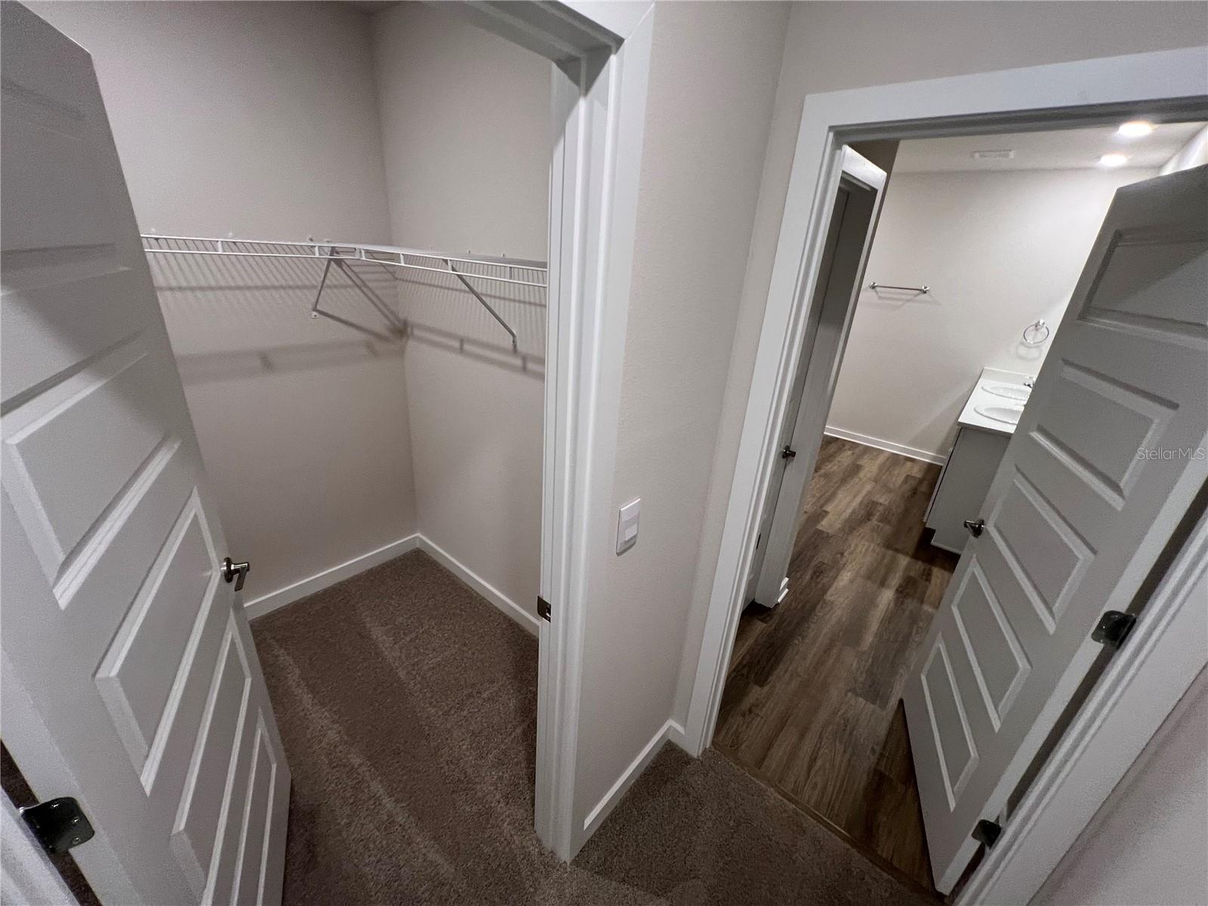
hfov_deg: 106.2
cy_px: 453
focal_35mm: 13
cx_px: 604
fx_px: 454
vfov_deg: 89.9
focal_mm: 1.57
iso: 160
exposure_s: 1/60
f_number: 1.8
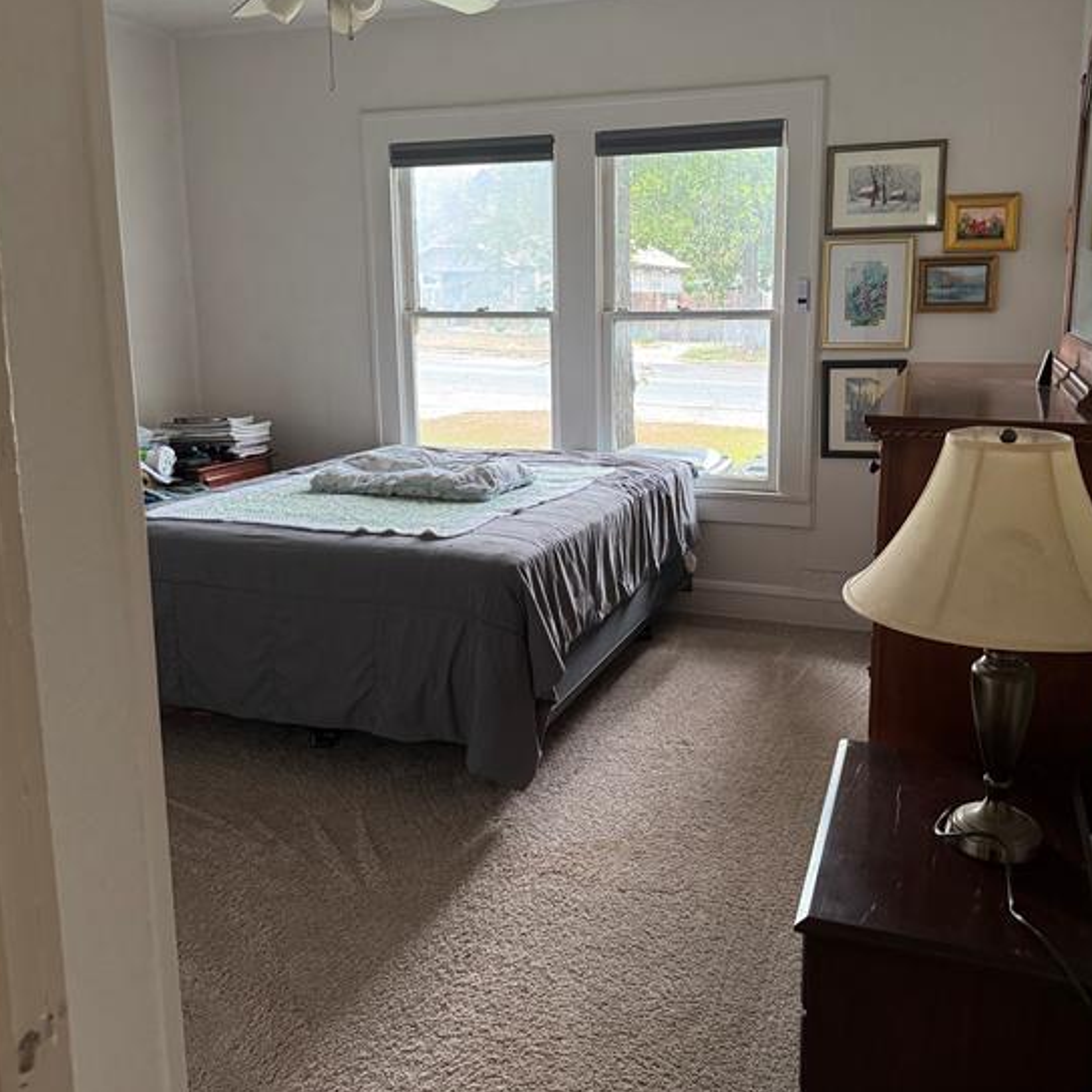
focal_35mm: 30
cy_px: 475
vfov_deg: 53.9
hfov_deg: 54.0
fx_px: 1071
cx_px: 565
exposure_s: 1/60
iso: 400
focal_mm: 6.76
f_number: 1.78
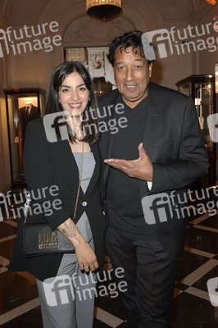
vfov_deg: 55.8
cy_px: 164
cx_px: 109
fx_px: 309
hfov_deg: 38.8
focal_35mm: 34
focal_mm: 34
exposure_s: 1/200
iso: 1250
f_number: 6.3
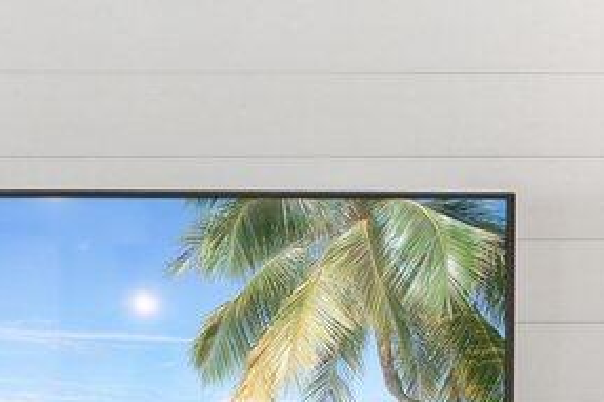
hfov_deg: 20.4
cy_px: 494
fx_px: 1677
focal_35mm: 100
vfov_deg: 13.3
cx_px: 229
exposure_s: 1/30
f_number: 8
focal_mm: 14
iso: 640
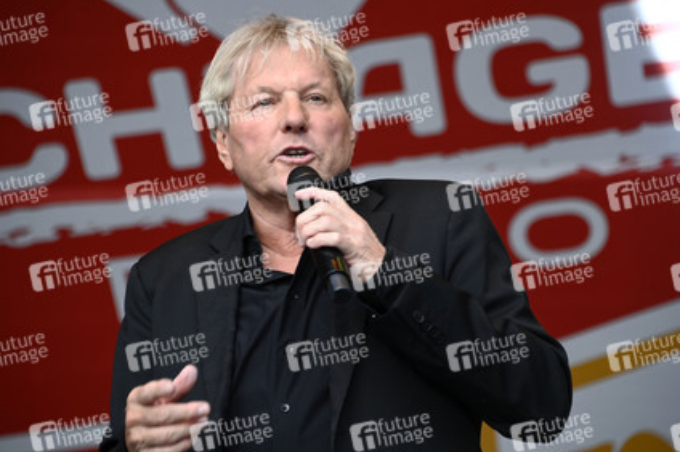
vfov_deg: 6.8
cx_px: 349
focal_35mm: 202
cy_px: 232
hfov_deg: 10.2
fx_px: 3812
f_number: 5.6
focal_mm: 190
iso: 800
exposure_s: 1/200
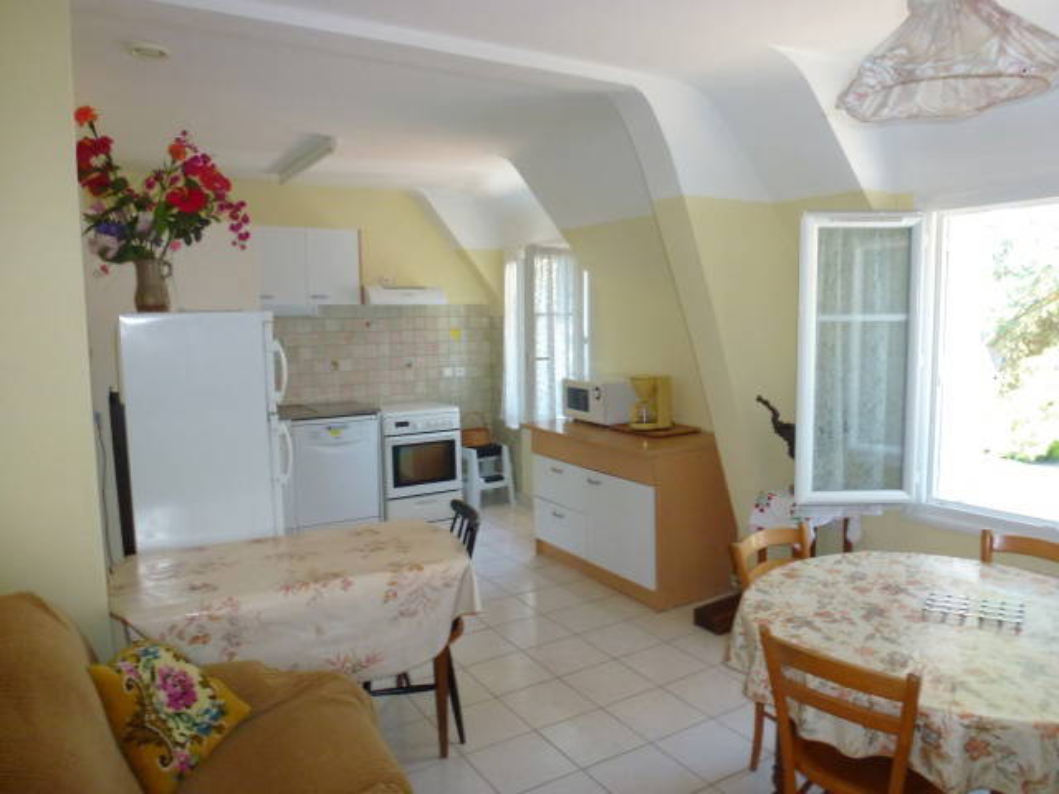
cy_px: 397
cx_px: 530
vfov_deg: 56.8
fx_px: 734
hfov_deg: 71.6
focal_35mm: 24
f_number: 3.3
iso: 250
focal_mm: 4.3
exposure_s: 1/60
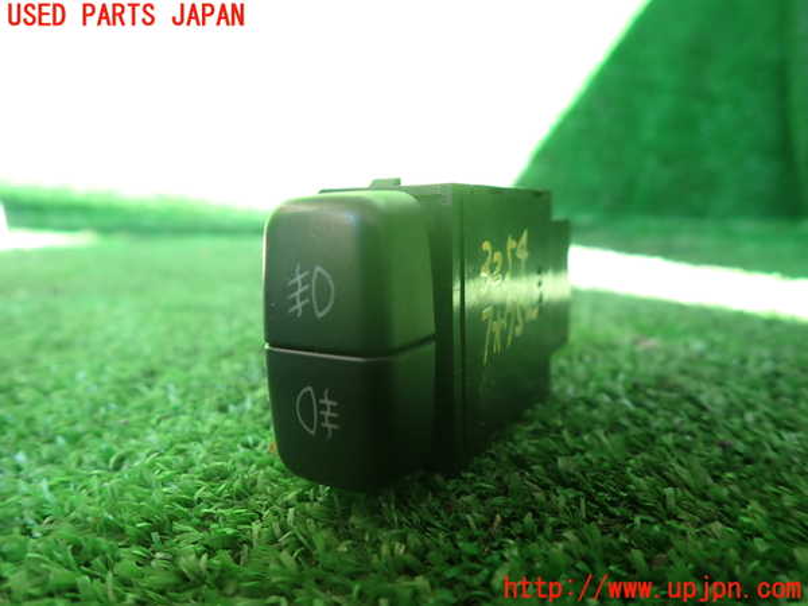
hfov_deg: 69.4
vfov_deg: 54.9
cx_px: 404
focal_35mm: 25
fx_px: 584
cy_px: 303
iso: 100
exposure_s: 1/60
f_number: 2
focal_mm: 4.5
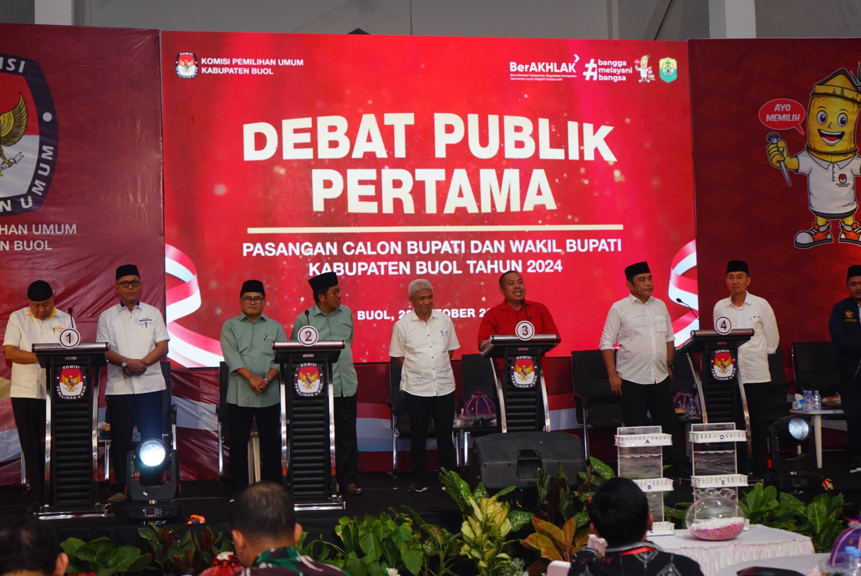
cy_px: 288
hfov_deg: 37.5
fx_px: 1268
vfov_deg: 25.6
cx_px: 430
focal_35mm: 53
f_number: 5
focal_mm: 53
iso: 800
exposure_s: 1/125
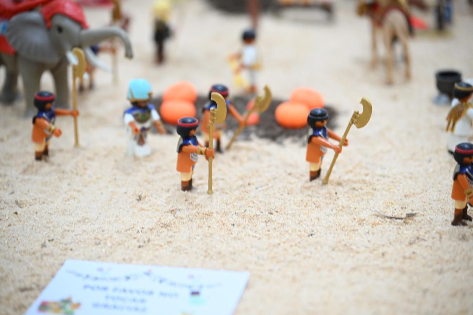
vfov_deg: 10.9
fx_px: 1656
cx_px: 236
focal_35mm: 126
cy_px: 158
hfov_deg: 16.3
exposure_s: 1/200
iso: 2500
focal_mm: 126
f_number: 2.8
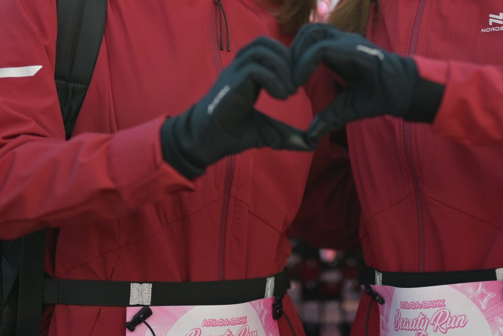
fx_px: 1552
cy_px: -33
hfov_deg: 18.4
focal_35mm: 111
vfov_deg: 12.2
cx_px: 328
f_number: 1.2
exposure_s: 1/5000
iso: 125
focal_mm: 50
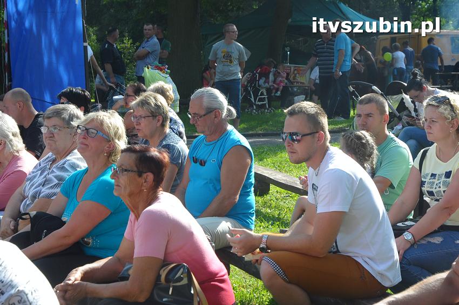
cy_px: 152
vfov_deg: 16.5
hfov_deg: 24.6
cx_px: 230
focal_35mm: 82
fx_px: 1051
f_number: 10
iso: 640
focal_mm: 55
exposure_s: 1/400
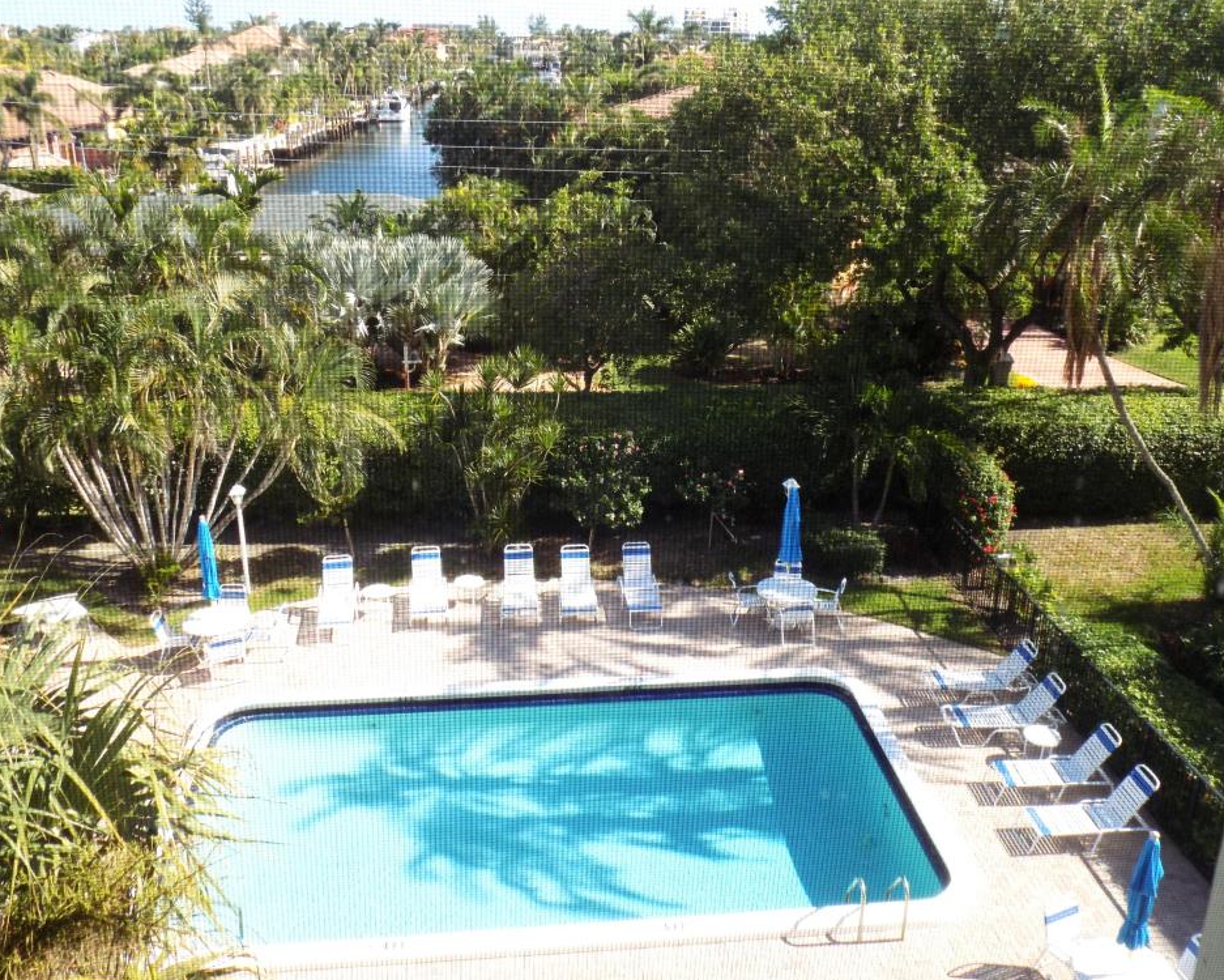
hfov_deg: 55.6
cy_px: 487
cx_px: 641
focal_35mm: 32
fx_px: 1159
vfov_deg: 45.8
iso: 80
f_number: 3.3
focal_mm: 5.3
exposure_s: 1/200
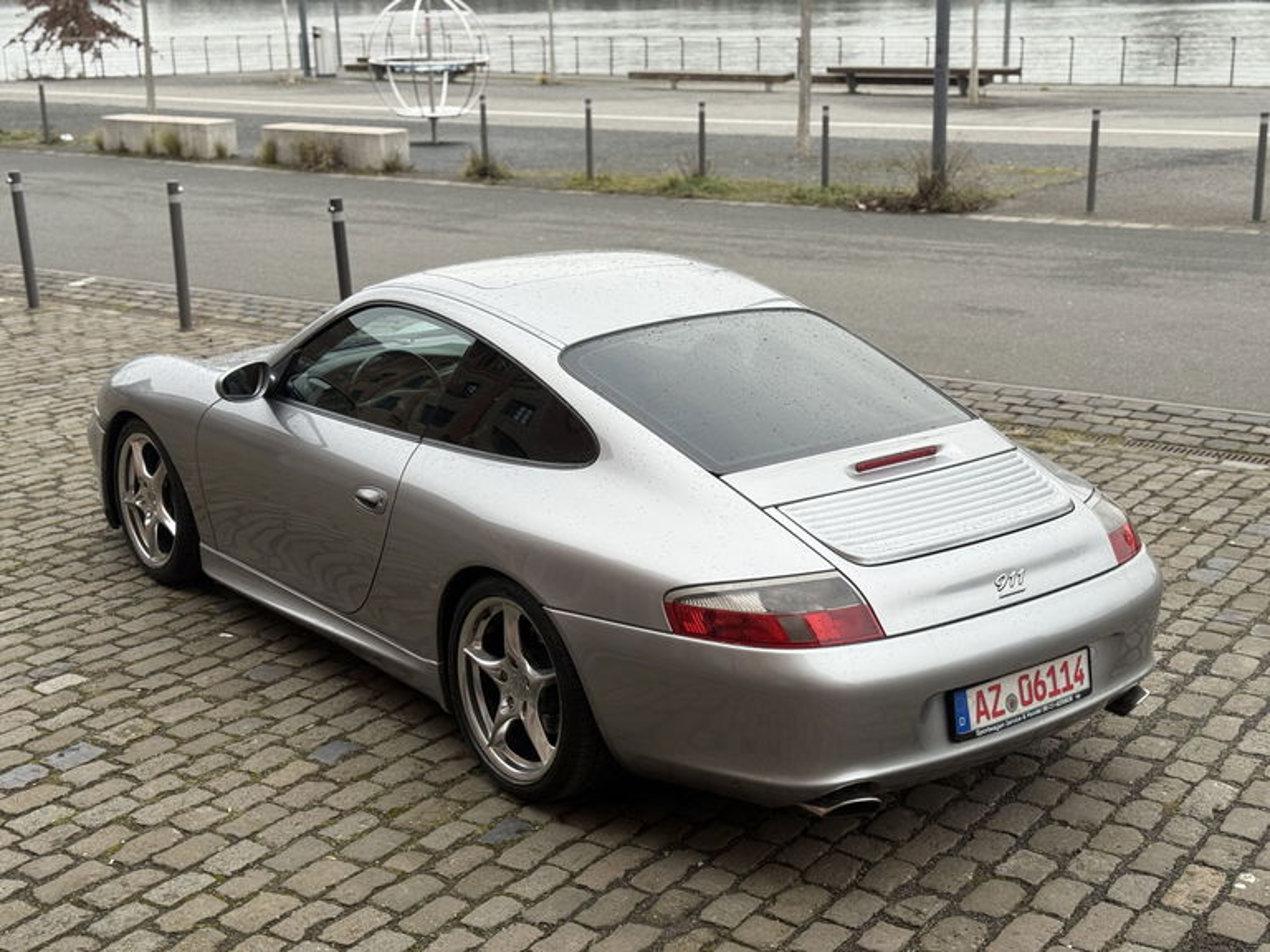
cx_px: 635
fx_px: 1761
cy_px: 476
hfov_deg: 39.7
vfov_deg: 30.3
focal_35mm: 48
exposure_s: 1/641
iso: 64
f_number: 1.78
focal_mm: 6.76
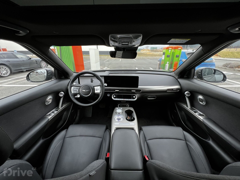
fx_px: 90
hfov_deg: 106.2
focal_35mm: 13
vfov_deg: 89.9
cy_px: 90
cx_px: 120
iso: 64
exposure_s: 1/99
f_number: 1.8
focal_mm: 1.57
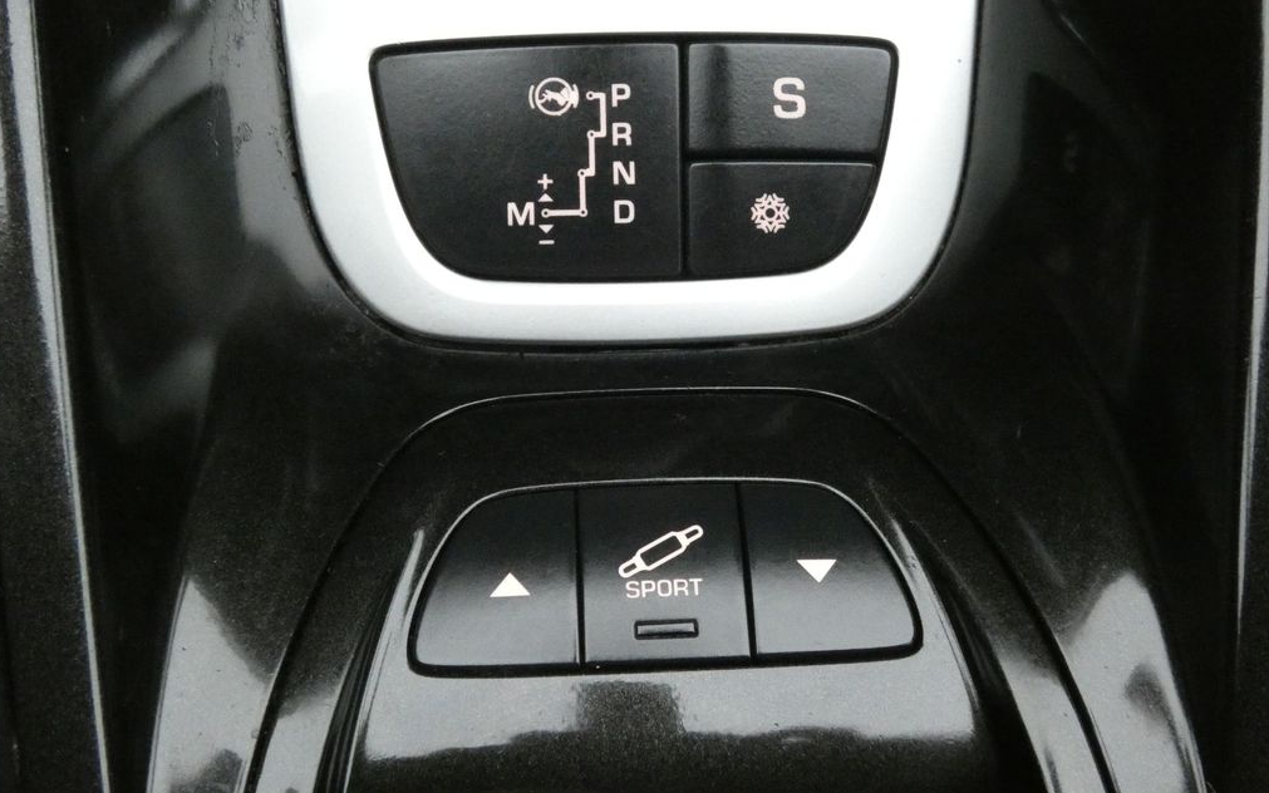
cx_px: 628
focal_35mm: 44
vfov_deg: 29.1
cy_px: 319
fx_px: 1522
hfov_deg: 45.3
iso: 1600
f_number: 5.6
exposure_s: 1/50
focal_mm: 7.3
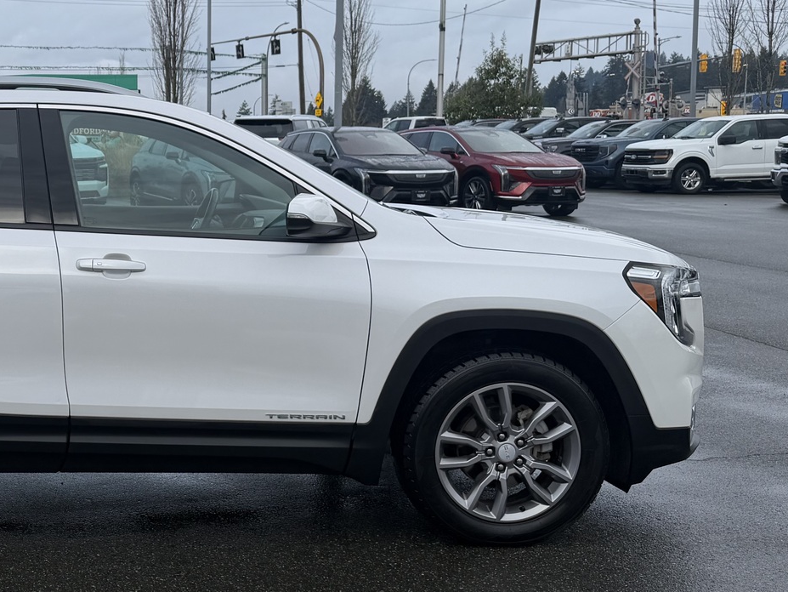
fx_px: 1207
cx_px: 65
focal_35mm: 53
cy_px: 299
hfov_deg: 34.0
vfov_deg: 27.5
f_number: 1.78
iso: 80
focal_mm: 6.76
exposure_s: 1/2000
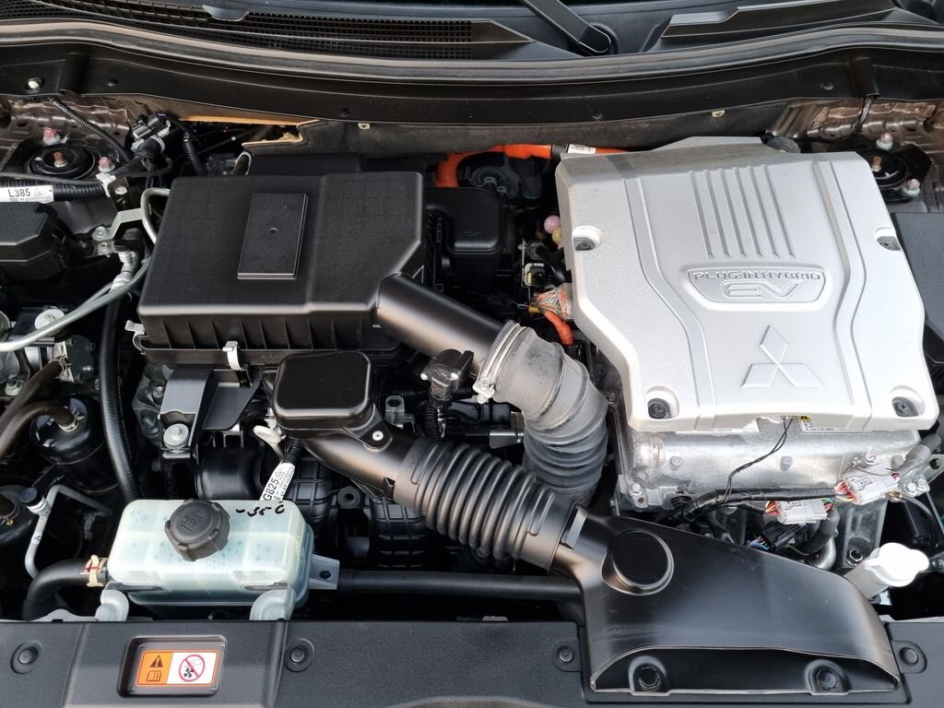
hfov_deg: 67.3
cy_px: 354
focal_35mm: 26
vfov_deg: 53.1
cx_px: 472
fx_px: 709
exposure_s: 1/50
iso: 400
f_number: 1.8
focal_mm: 5.4
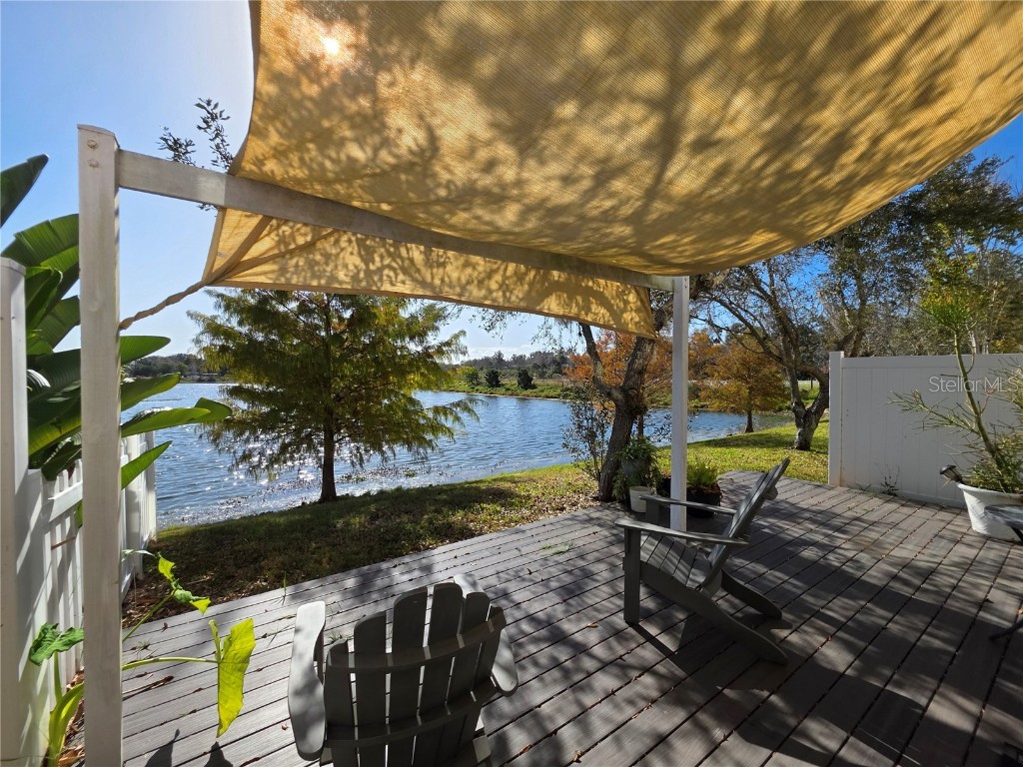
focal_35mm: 13
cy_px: 384
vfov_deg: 89.9
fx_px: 384
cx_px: 512
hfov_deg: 106.2
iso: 40
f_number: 1.9
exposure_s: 1/2265
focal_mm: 2.2
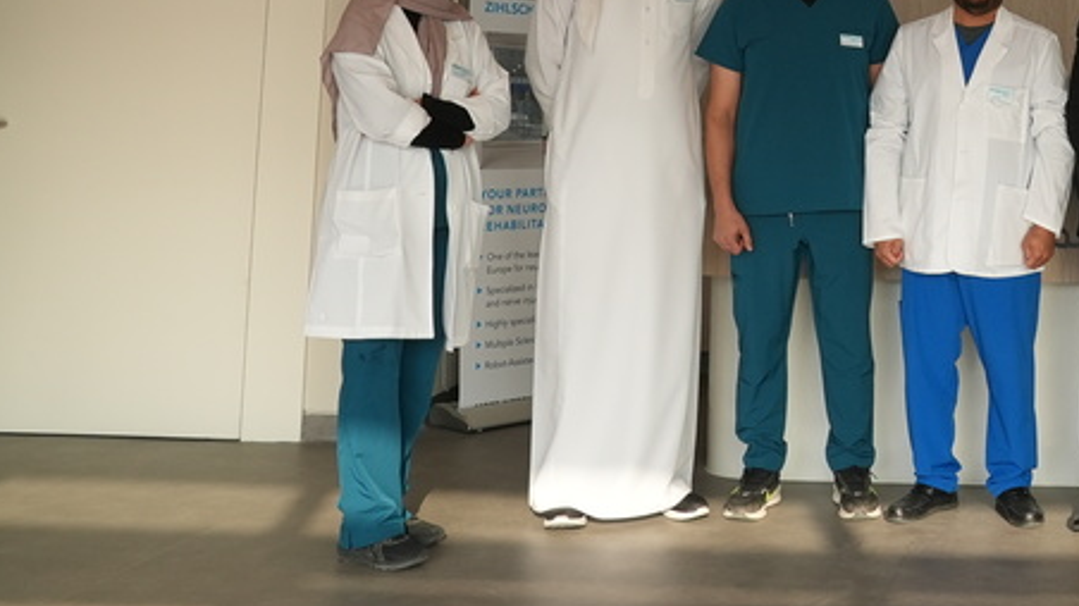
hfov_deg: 32.4
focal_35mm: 59
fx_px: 1688
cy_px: -160
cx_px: 1098
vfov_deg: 19.0
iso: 640
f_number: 9
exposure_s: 1/125
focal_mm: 24
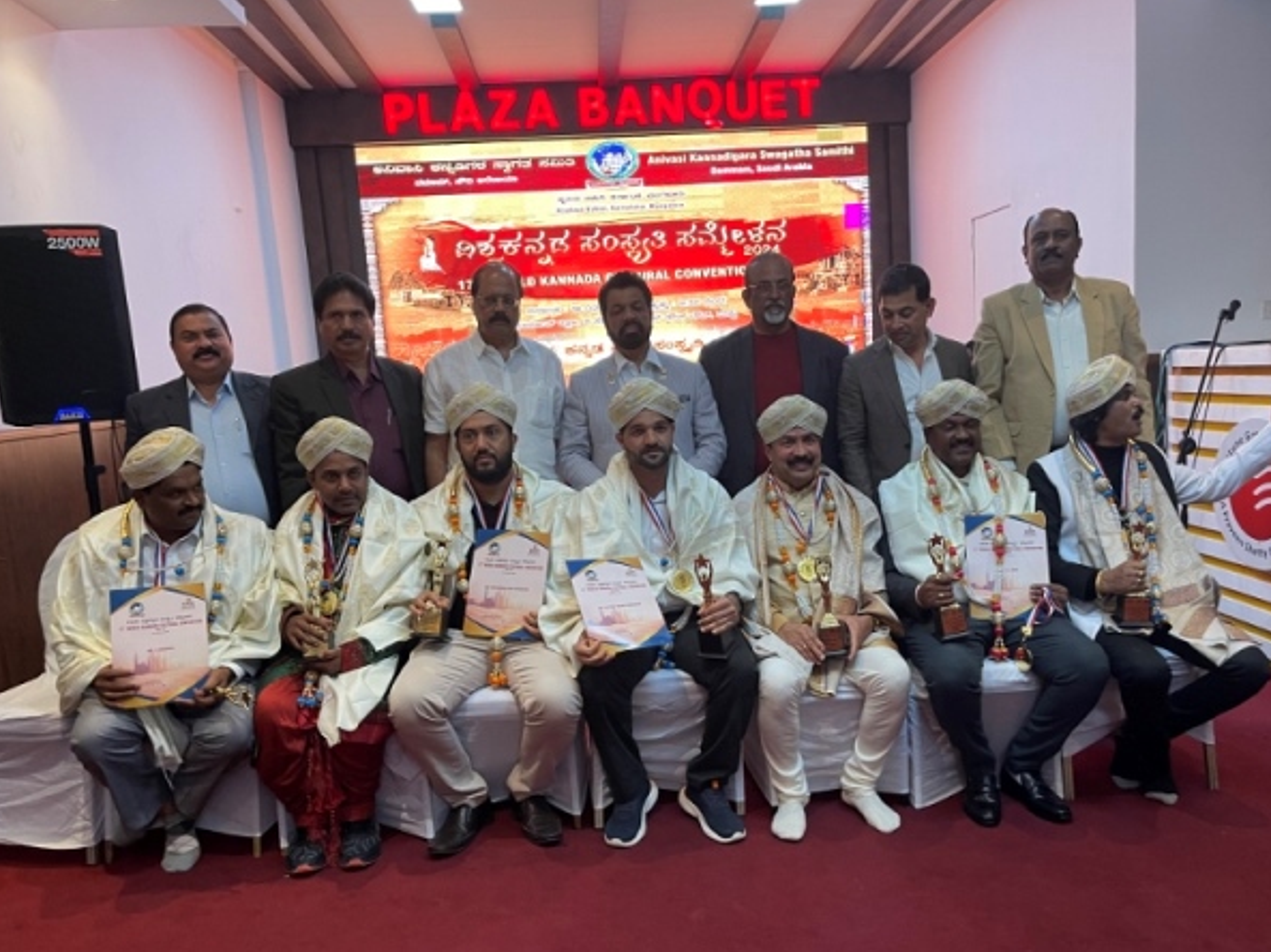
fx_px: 991
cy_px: 512
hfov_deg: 65.3
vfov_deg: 51.3
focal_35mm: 27
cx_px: 675
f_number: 1.6
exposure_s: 1/50
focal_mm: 5.1
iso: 125
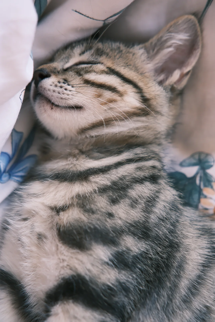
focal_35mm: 53
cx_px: 108
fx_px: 475
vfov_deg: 37.5
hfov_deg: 25.5
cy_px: 161
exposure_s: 1/80
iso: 500
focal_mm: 35
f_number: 3.6
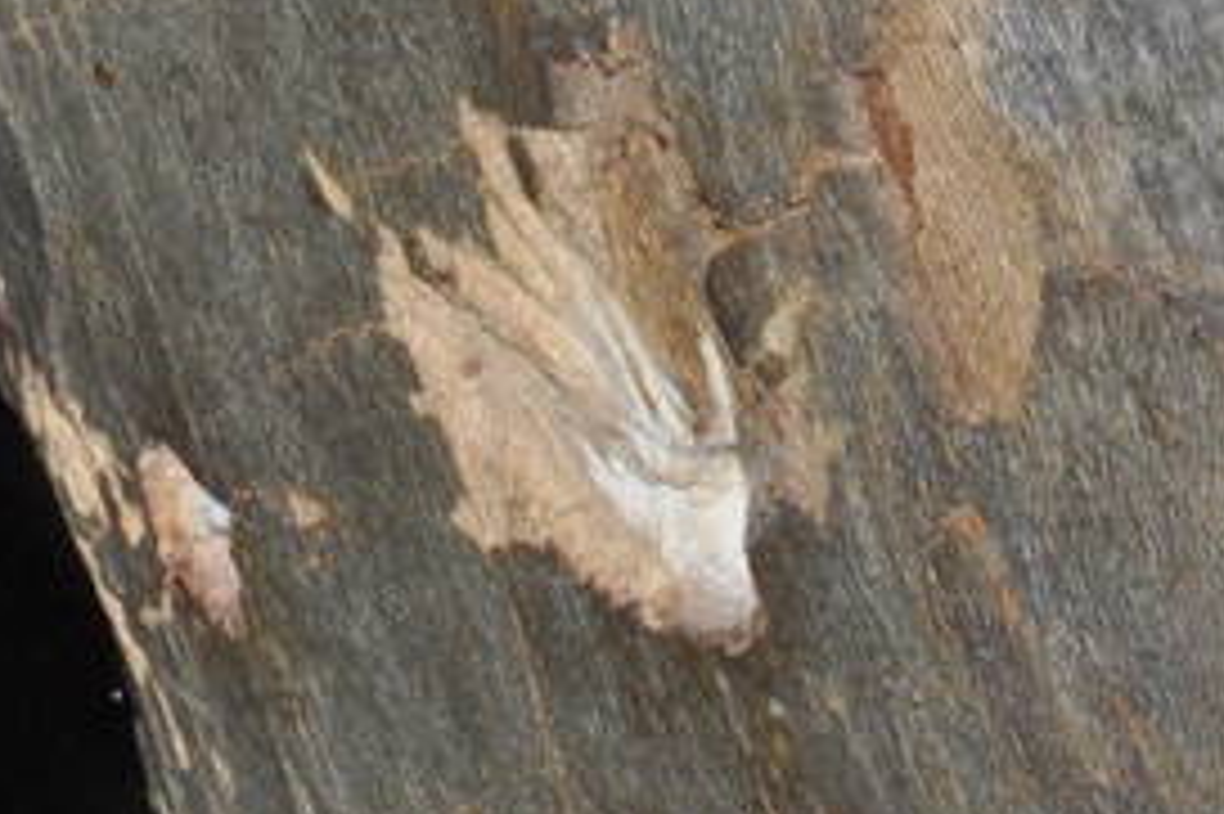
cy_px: -1266
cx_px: 986
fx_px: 29357
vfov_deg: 1.6
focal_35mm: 864
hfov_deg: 2.4
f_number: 11
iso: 800
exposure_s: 1/60
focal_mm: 98
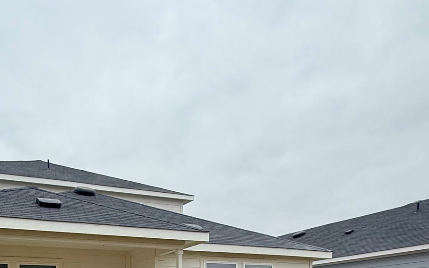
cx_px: 103
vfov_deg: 30.4
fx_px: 398
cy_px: 338
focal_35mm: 34
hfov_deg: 53.9
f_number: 2.2
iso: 50
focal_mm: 2.22
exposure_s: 1/638
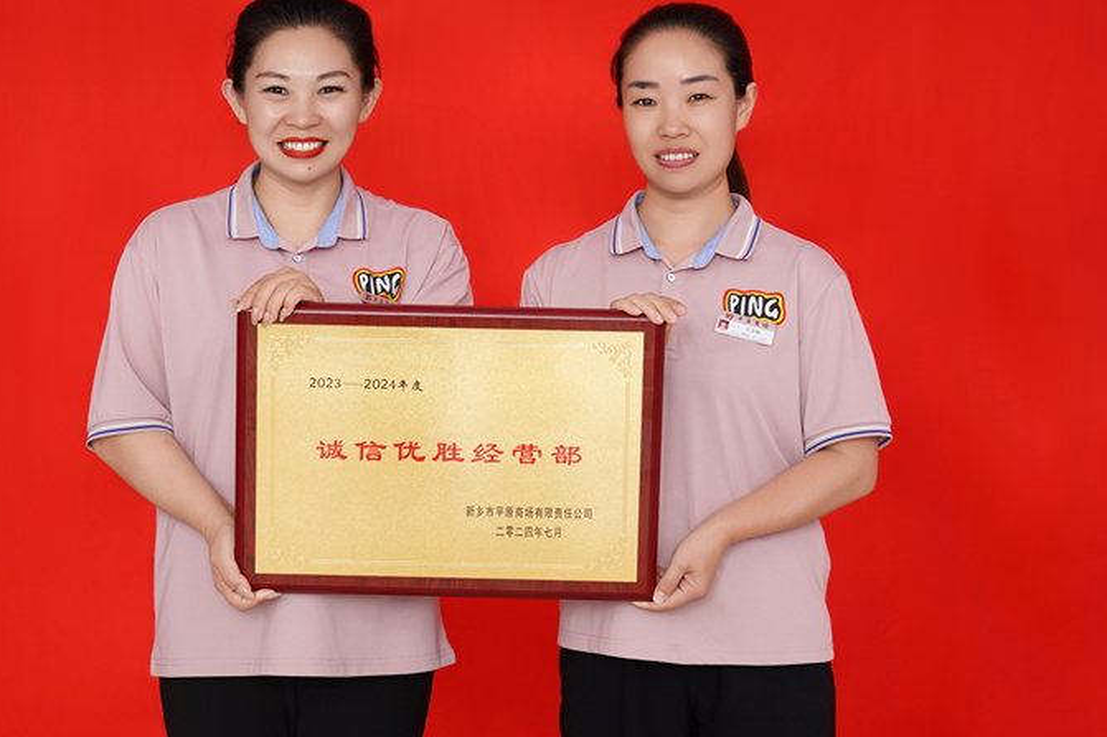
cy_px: 334
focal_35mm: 87
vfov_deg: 15.7
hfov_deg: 23.4
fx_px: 2674
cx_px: 464
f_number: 10
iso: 100
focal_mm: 73
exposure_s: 1/160
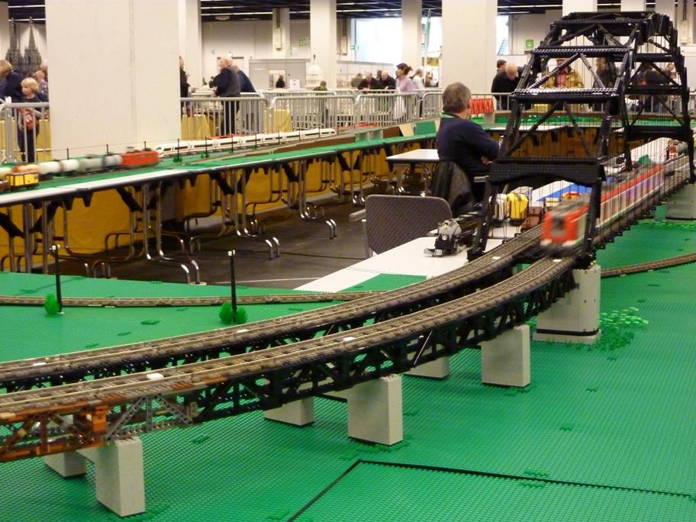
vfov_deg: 24.8
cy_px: 261
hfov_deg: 32.7
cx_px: 348
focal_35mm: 59
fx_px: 1186
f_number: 3.9
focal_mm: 9.7
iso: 800
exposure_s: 1/15
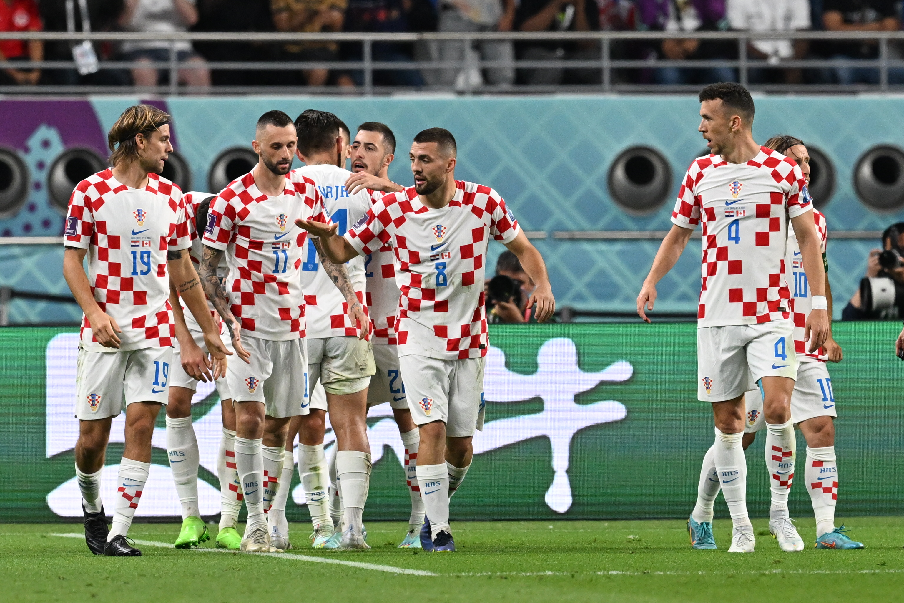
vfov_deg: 3.4
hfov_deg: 5.2
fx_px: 10044
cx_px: 452
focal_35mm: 400
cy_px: 302
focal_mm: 400
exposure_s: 1/2000
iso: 3200
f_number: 4
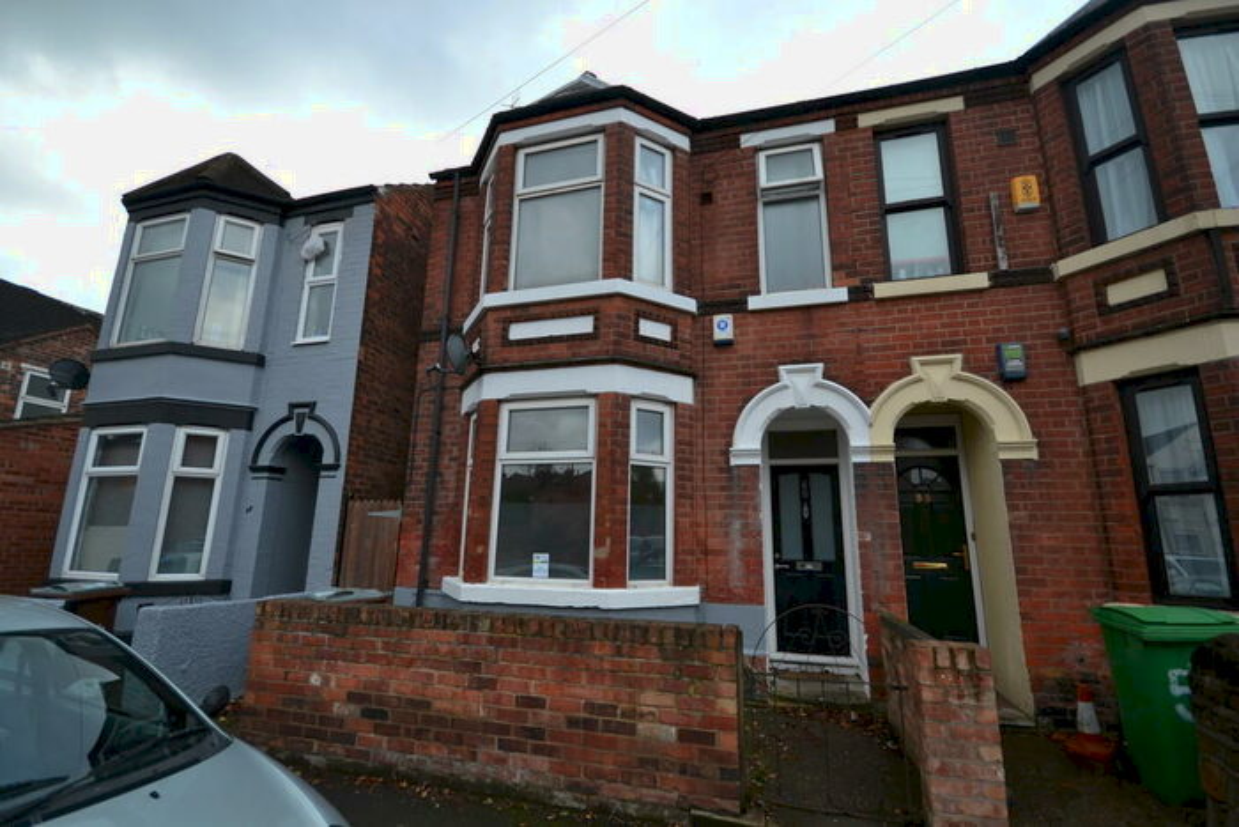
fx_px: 516
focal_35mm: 15
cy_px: 414
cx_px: 620
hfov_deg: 100.4
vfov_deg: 77.4
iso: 110
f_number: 5.6
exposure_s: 1/125
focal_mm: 10
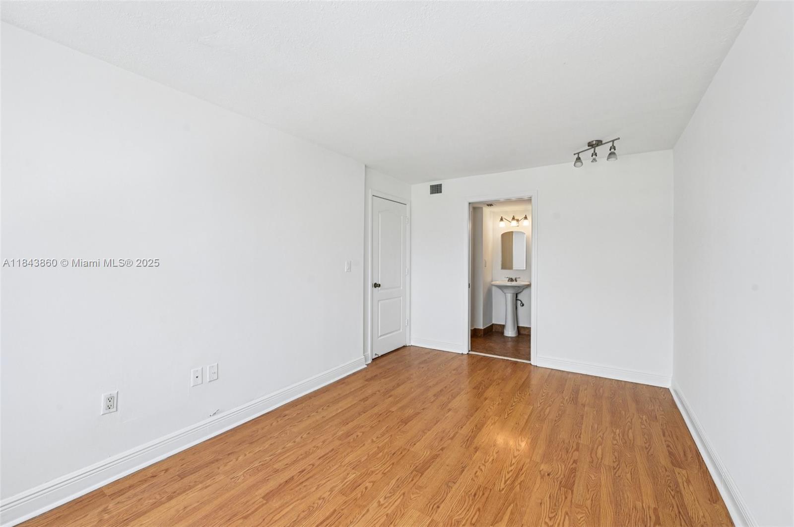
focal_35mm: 15
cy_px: 264
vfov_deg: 77.2
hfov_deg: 100.5
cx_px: 397
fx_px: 330
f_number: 8
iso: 100
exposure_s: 1/30
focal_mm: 15
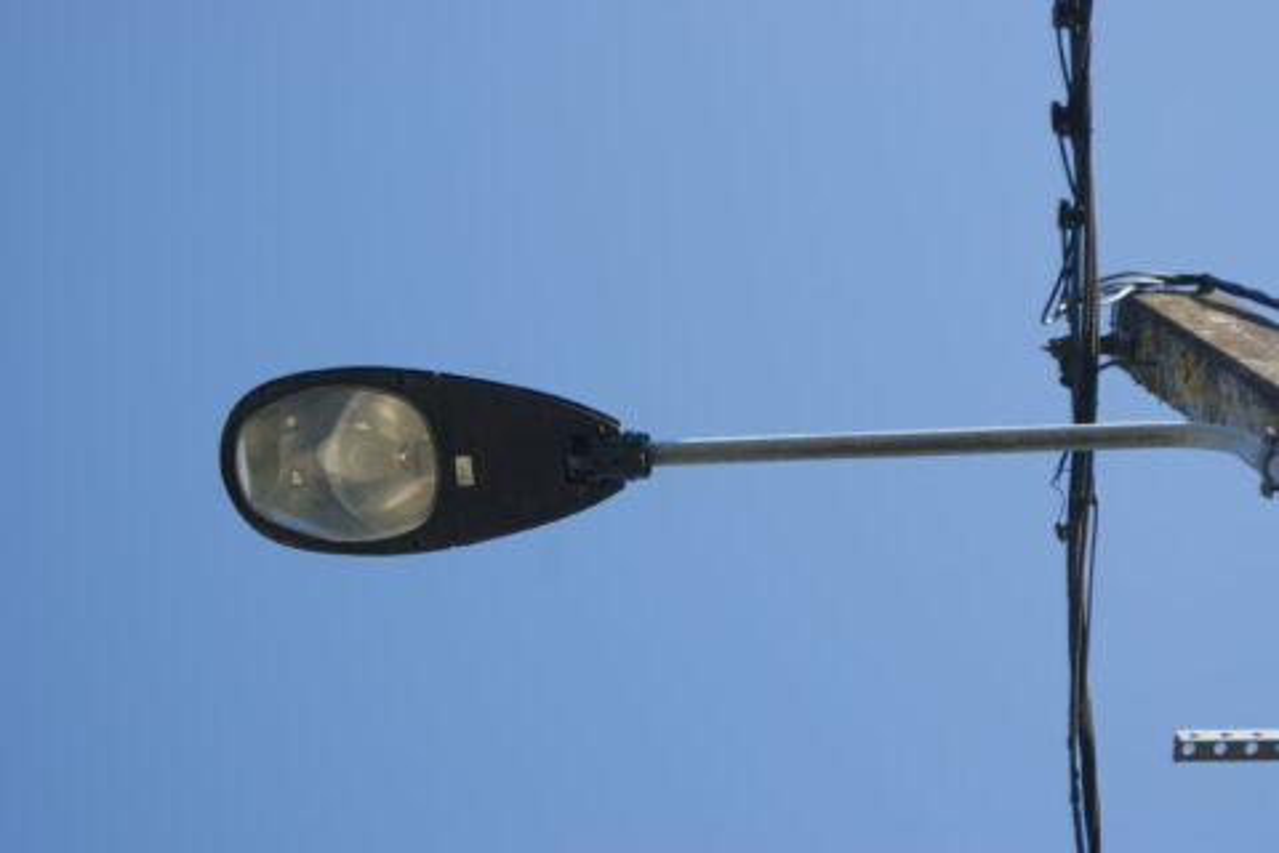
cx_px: 640
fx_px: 3730
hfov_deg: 19.5
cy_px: 426
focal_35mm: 105
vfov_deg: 13.0
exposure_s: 1/125
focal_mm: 70
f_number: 8
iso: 100
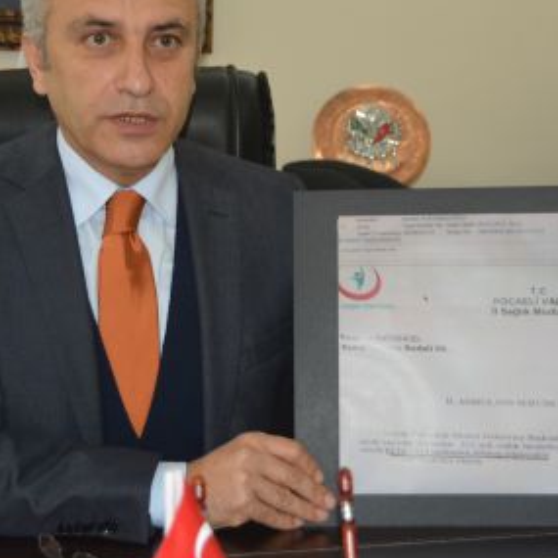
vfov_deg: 18.5
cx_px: 268
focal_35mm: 94
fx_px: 1712
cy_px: 220
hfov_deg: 18.5
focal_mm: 35
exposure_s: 1/60
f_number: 4.2
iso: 900
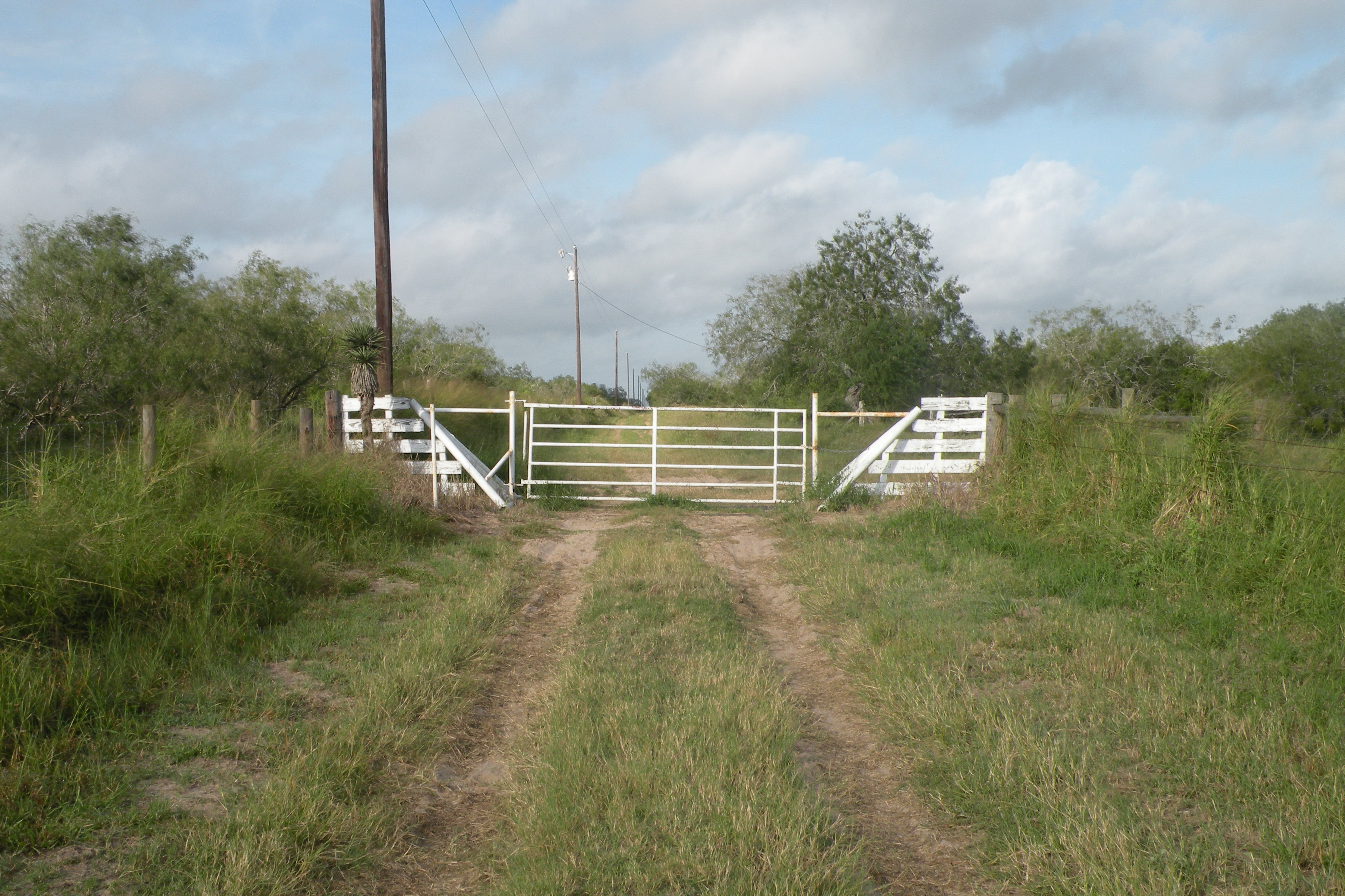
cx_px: 670
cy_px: 436
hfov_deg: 44.5
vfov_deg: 30.5
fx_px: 1644
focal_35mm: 44
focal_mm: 7.4
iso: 64
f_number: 6.3
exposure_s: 1/242
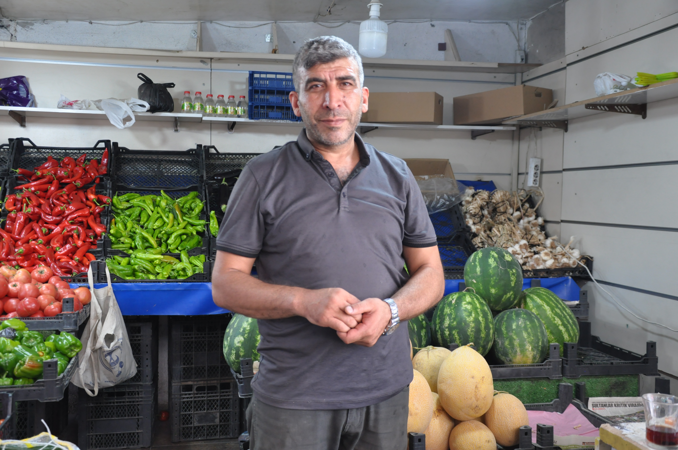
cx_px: 339
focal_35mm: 39
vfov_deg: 34.1
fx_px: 734
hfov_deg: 49.6
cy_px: 225
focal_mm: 26
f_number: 4
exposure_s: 1/100
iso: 800
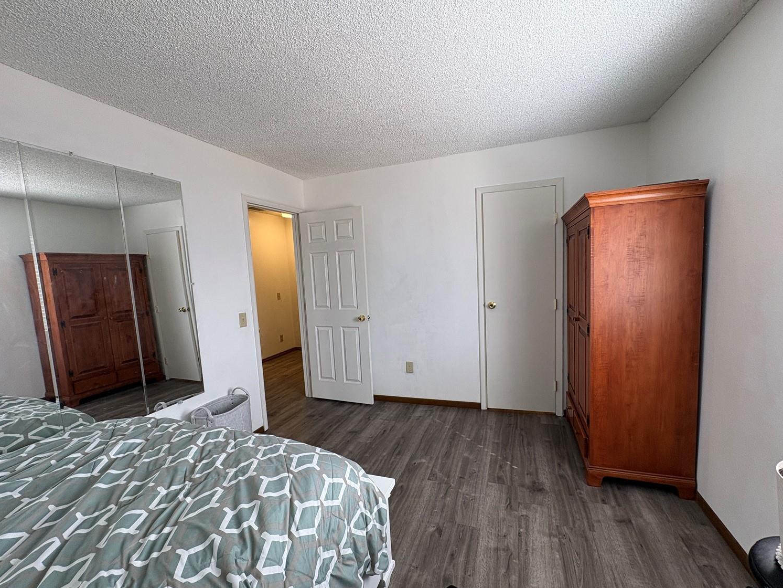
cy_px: 306
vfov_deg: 81.7
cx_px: 402
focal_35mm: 15
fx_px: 339
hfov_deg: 98.1
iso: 80
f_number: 2.2
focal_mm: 2.22
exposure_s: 1/99
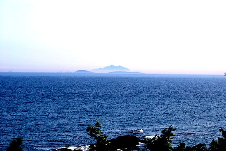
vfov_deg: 13.1
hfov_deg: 19.4
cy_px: 76
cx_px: 113
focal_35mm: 105
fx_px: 660
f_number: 5.6
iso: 100
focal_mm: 70
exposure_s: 1/800
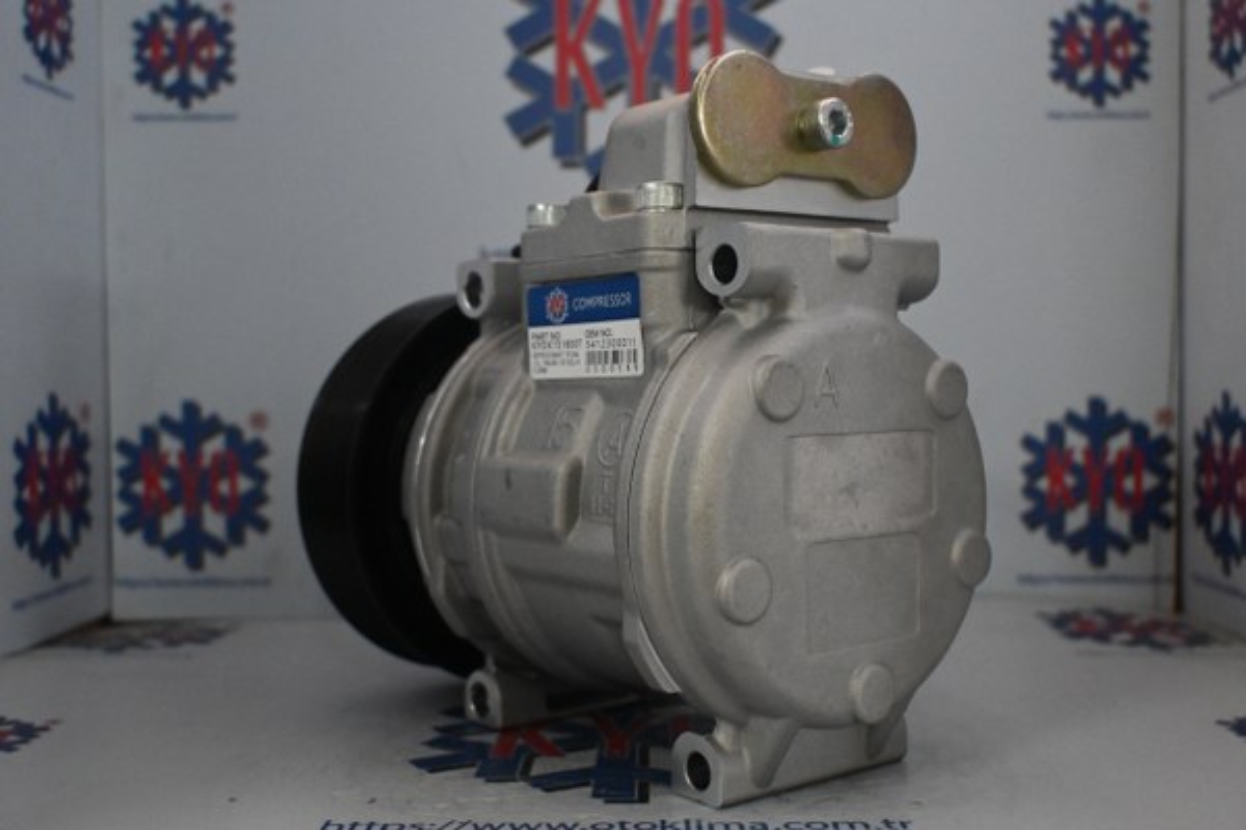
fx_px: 1298
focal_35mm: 38
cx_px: 623
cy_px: 415
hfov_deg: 51.3
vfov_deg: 35.5
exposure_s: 1/60
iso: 3600
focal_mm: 25
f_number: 4.2
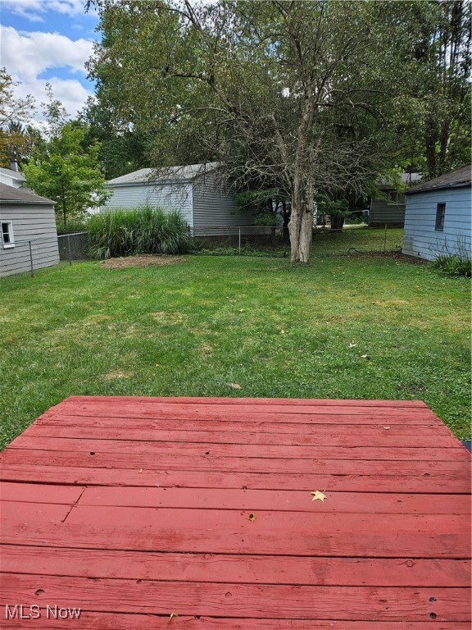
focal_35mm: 24
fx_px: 436
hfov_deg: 56.8
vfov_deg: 71.6
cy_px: 315
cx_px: 236
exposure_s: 1/1279
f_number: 1.8
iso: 50
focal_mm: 5
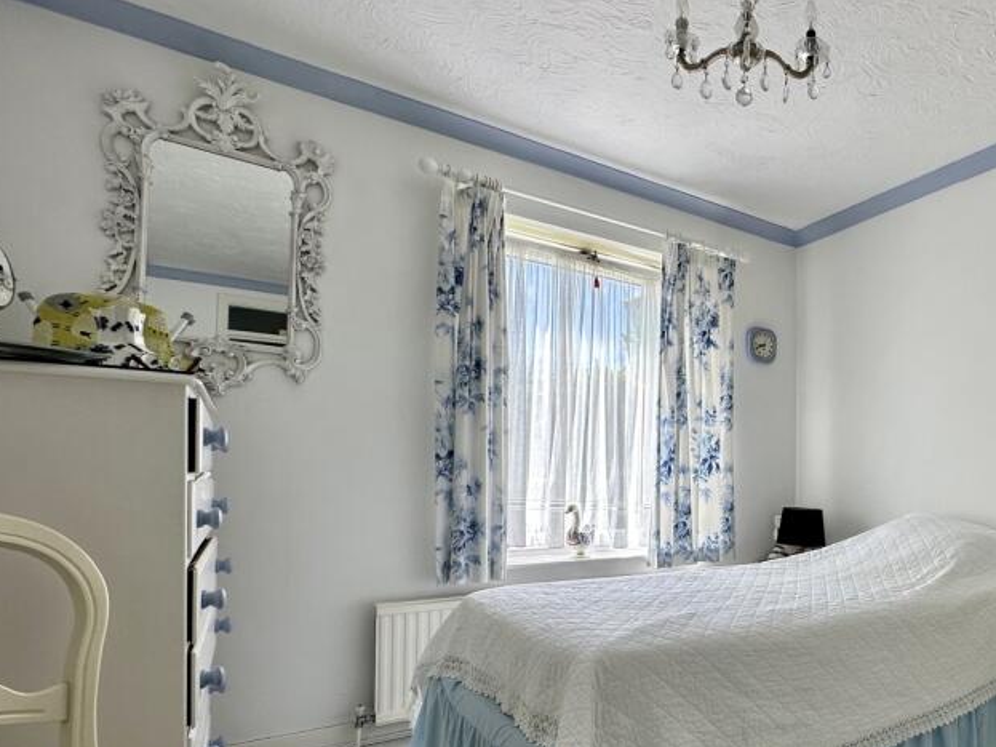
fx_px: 662
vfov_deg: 57.8
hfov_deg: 67.7
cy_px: 485
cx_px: 782
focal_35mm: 23
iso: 40
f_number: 2.2
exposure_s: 1/237
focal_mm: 2.22
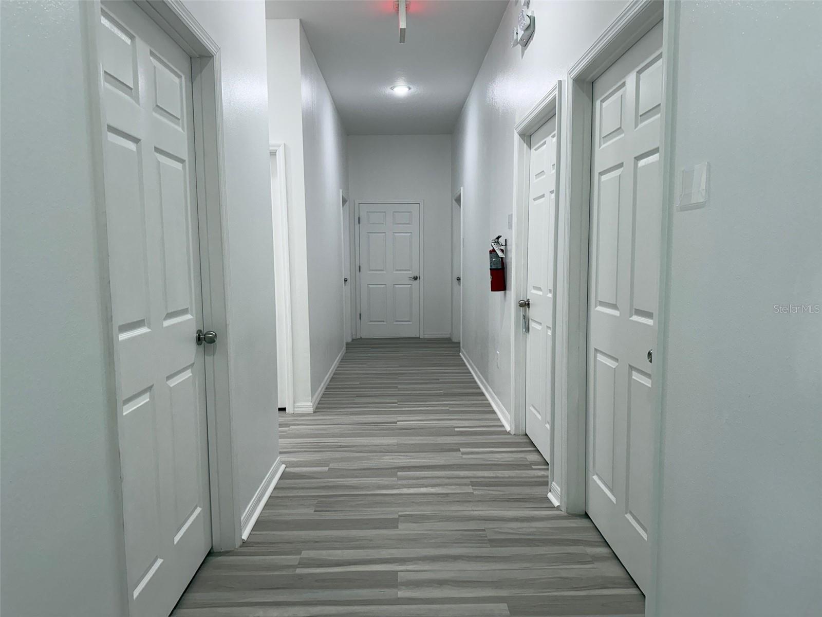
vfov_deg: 56.8
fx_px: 570
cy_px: 308
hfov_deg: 71.6
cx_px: 411
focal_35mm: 24
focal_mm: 6.76
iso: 125
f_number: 1.78
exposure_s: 1/120
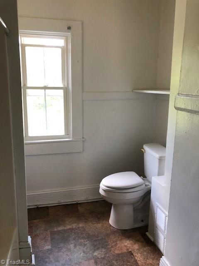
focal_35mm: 28
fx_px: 215
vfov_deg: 63.4
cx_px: 100
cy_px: 133
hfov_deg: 49.7
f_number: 1.8
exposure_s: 1/20
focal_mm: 3.99
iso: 40
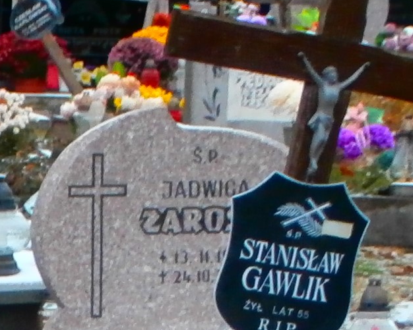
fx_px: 3252
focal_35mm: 266
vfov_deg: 5.7
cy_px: 614
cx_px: -454
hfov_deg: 7.0
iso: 200
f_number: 4.5
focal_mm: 10.11
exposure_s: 1/60
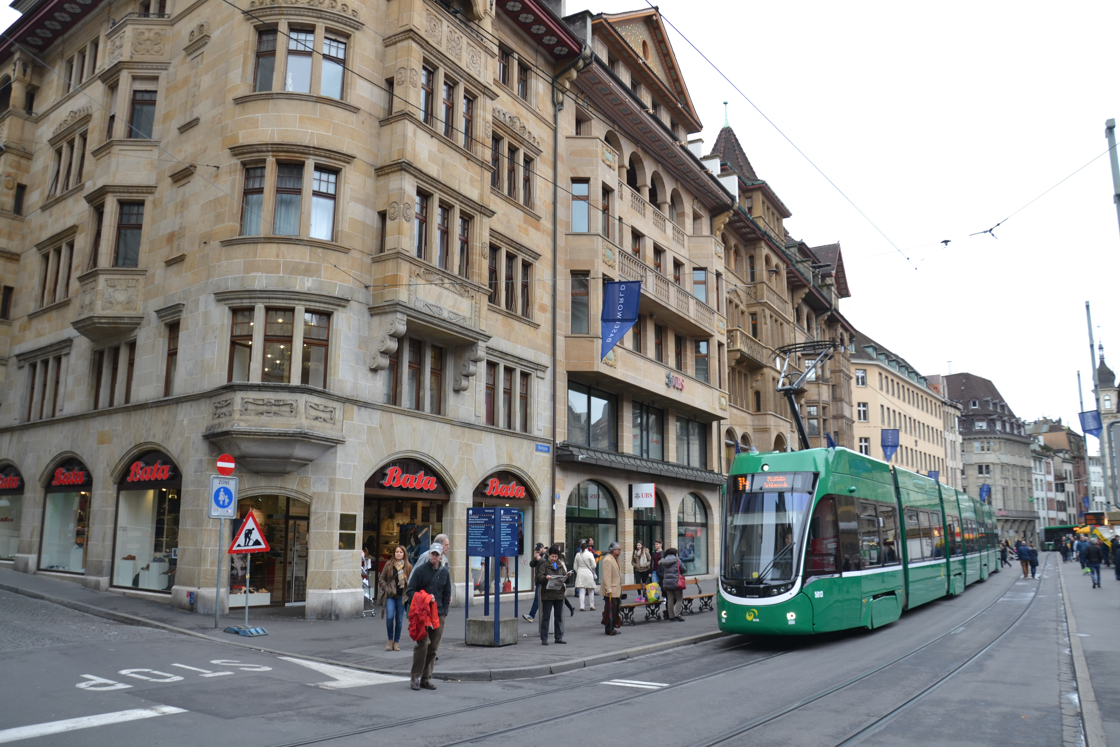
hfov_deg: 67.4
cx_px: 560
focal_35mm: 27
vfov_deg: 47.9
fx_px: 840
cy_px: 374
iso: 100
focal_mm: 18
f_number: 5
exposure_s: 1/100
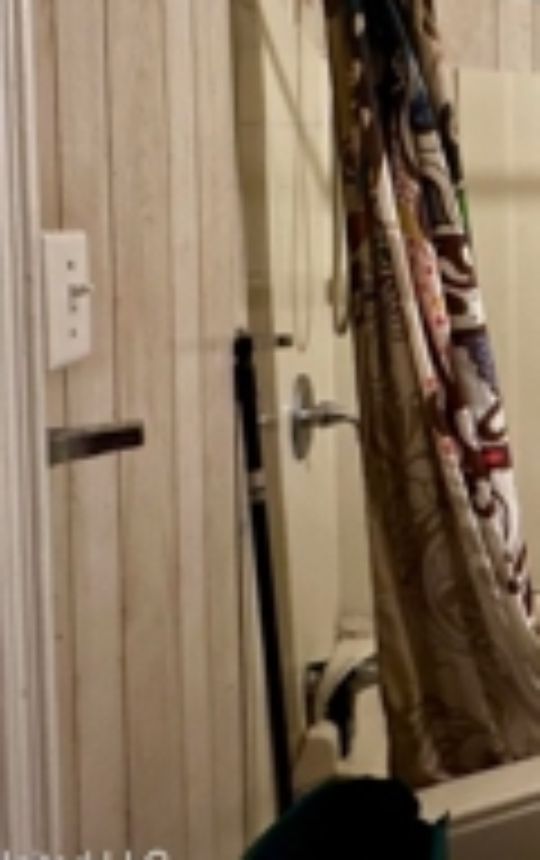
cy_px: 252
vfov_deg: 59.0
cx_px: 792
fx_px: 727
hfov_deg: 28.3
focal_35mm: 31
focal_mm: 2.22
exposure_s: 1/60
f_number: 2.2
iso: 1250
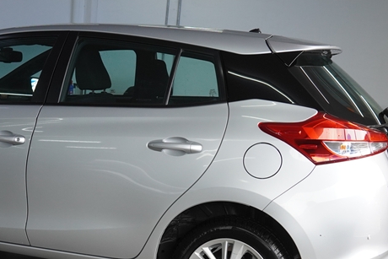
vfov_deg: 19.4
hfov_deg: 28.1
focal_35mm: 70
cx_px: 73
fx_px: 756
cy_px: 178
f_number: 4
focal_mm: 21
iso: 500
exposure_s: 1/160
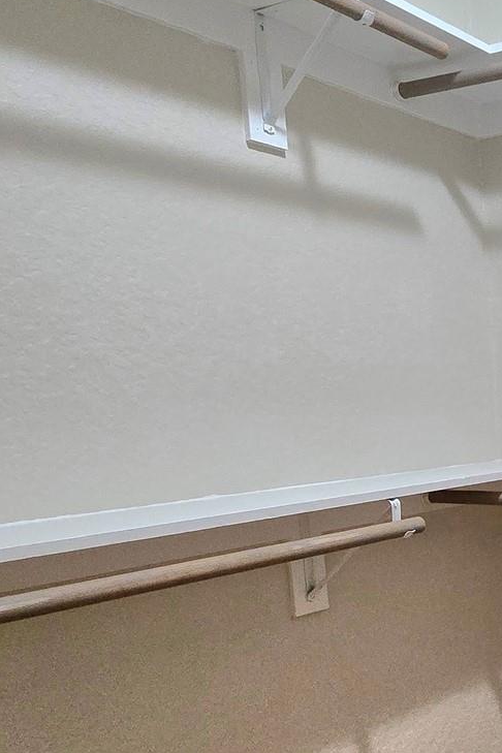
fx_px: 795
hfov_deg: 26.7
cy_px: 498
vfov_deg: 49.9
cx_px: 726
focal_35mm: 38
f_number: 2.2
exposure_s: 1/60.2
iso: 1000
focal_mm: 2.2
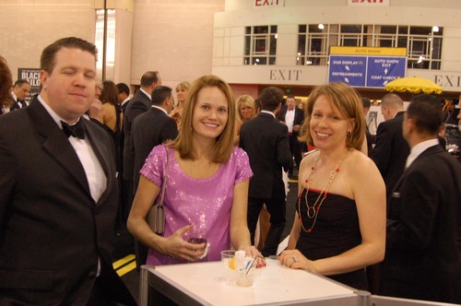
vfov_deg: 25.7
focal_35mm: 52
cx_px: 230
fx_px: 671
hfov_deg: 37.9
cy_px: 153
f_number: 6.3
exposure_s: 1/30
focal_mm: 35
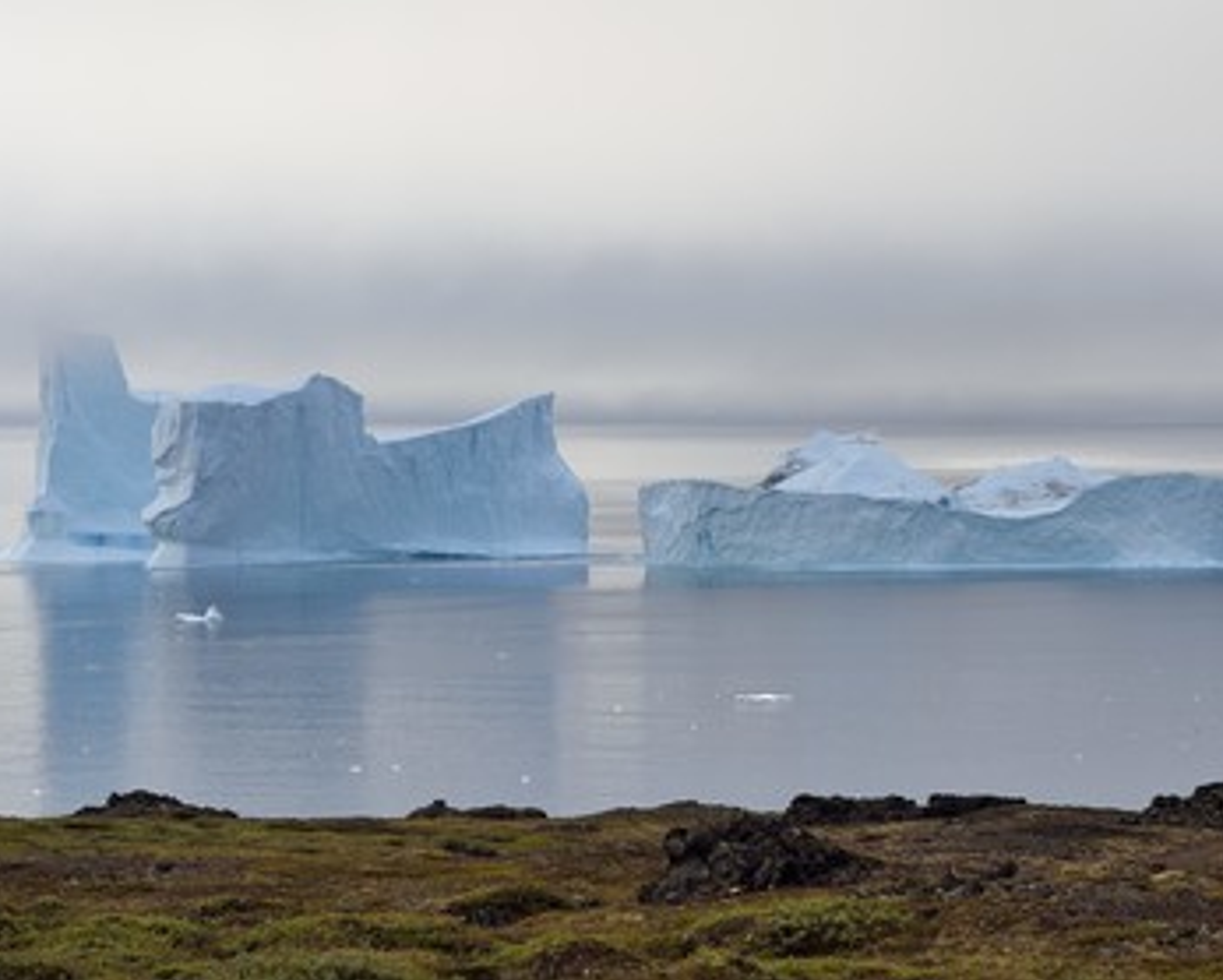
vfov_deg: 8.8
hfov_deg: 11.0
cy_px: 490
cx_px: 610
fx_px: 6374
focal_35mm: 176
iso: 200
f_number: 13
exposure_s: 1/250
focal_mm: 155
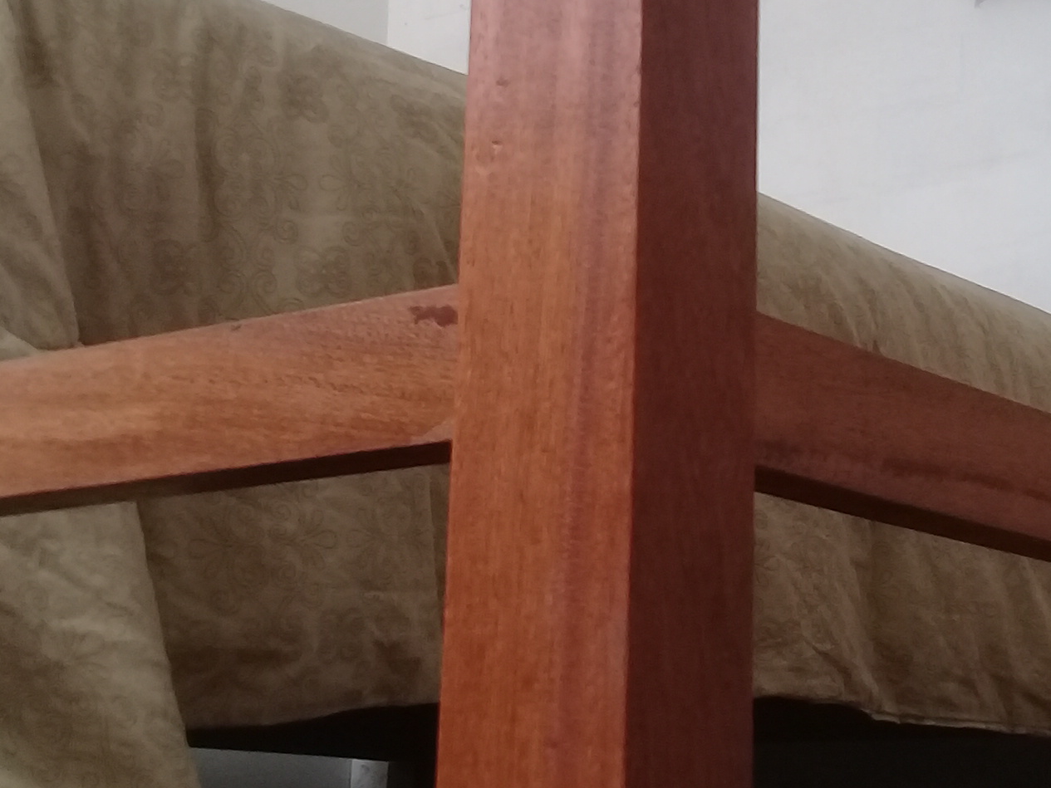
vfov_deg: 18.4
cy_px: 257
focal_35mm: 80
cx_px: 618
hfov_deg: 24.4
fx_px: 2429
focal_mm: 3.3
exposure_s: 1/33
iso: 80
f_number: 2.2
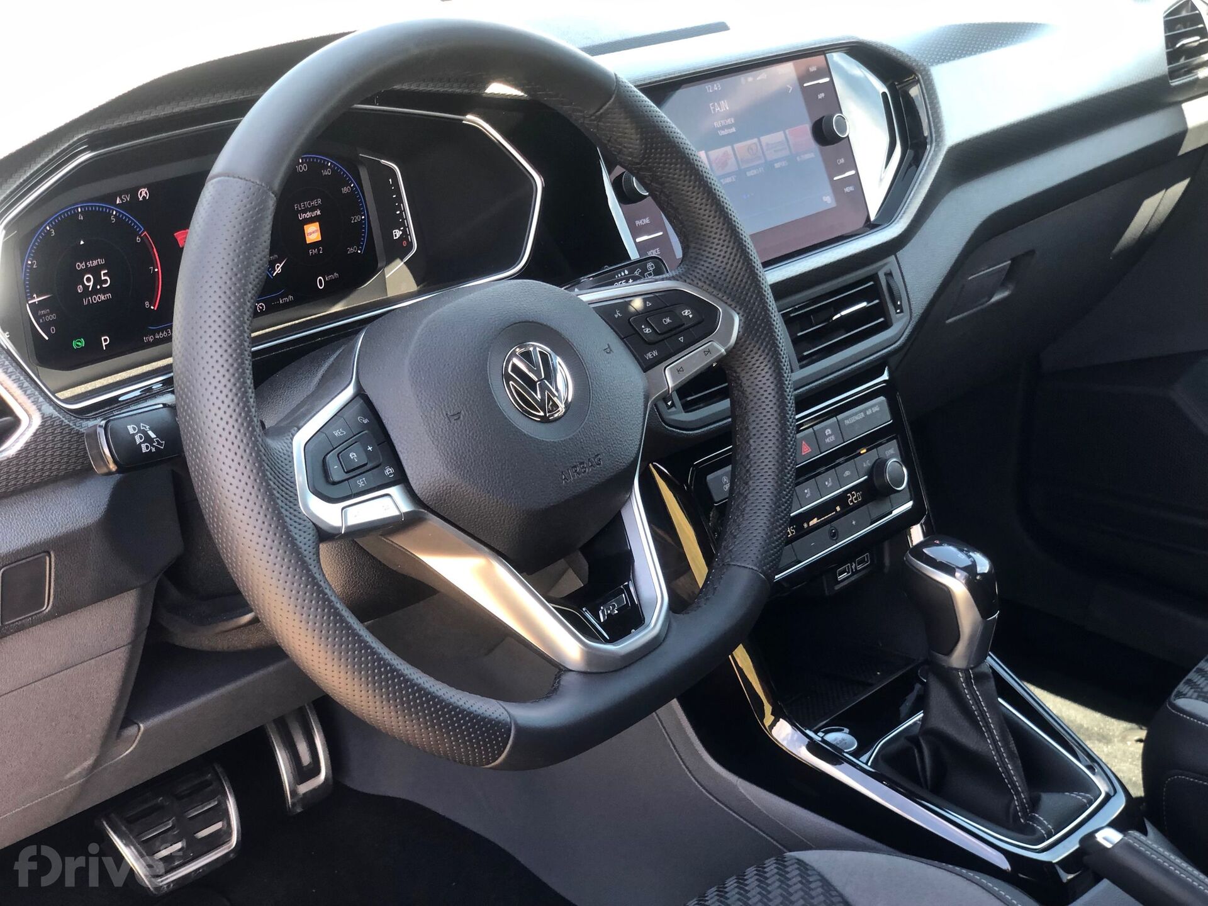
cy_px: 453
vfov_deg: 28.0
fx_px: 1815
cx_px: 604
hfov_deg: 36.8
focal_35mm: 52
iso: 32
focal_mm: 6
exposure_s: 1/60
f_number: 2.4
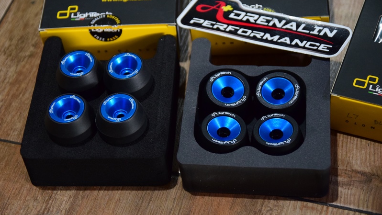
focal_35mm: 82
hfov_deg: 25.9
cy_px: 94
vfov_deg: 14.7
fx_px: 831
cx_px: 191
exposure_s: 1/40
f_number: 3.8
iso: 2000
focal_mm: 52
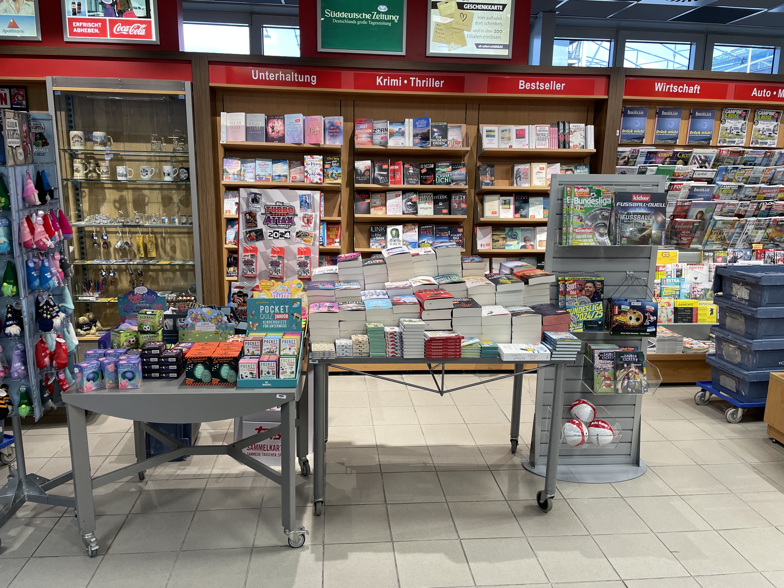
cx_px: 392
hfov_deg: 67.3
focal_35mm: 26
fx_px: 589
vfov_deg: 53.1
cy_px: 294
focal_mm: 4.2
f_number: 1.6
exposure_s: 1/100
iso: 80
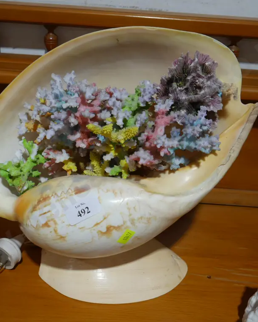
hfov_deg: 32.0
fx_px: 449
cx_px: 116
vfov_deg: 39.6
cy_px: 161
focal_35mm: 47
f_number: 5.6
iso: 400
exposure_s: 1/60
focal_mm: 18
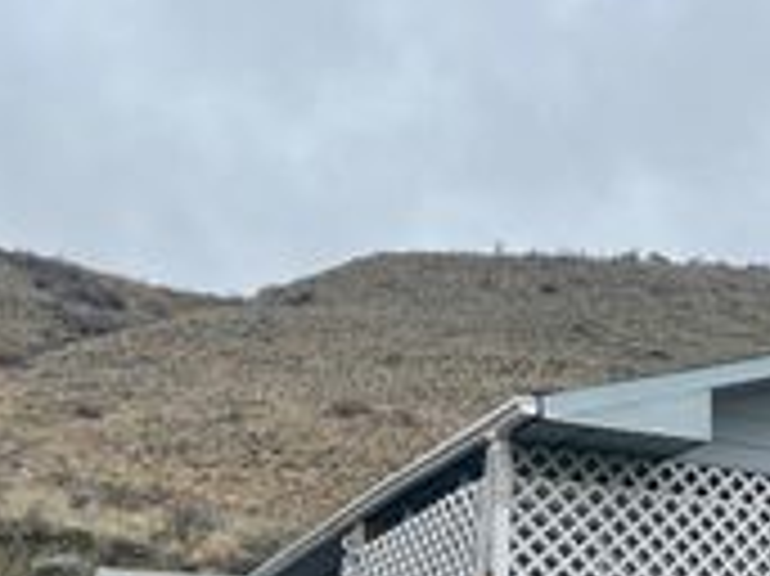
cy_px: 479
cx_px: 937
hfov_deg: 23.4
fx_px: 1689
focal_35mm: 76
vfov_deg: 19.1
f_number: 1.5
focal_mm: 5.7
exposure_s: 1/1377
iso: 50
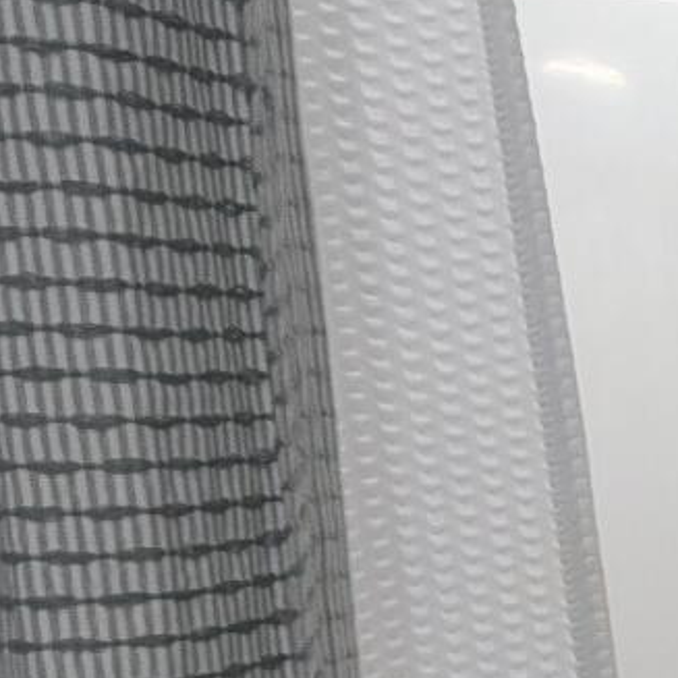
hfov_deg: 19.4
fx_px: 1440
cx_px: 1241
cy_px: 686
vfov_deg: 25.1
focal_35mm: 65
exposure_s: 1/60
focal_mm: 2.02
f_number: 1.7
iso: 79
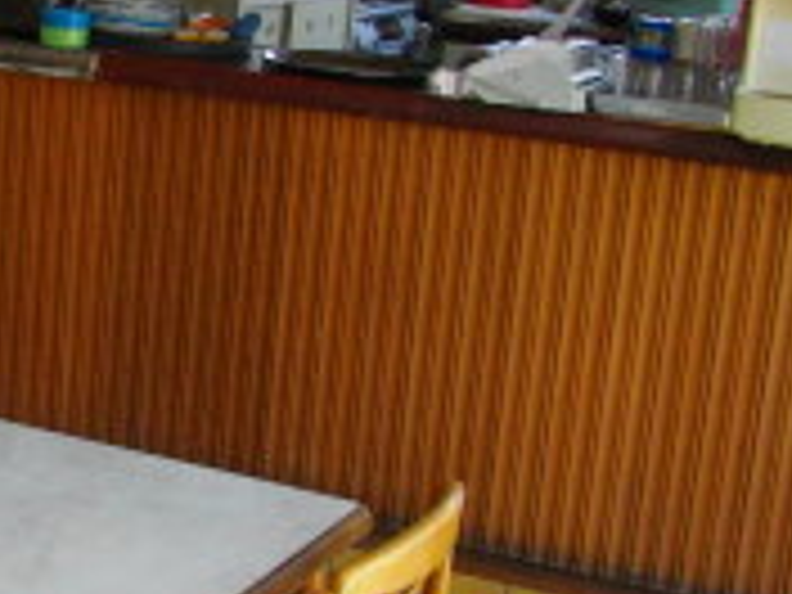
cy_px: 245
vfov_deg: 16.8
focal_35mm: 88
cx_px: -261
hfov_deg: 20.2
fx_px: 2013
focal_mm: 5.7
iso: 200
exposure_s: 1/125
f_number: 2.9
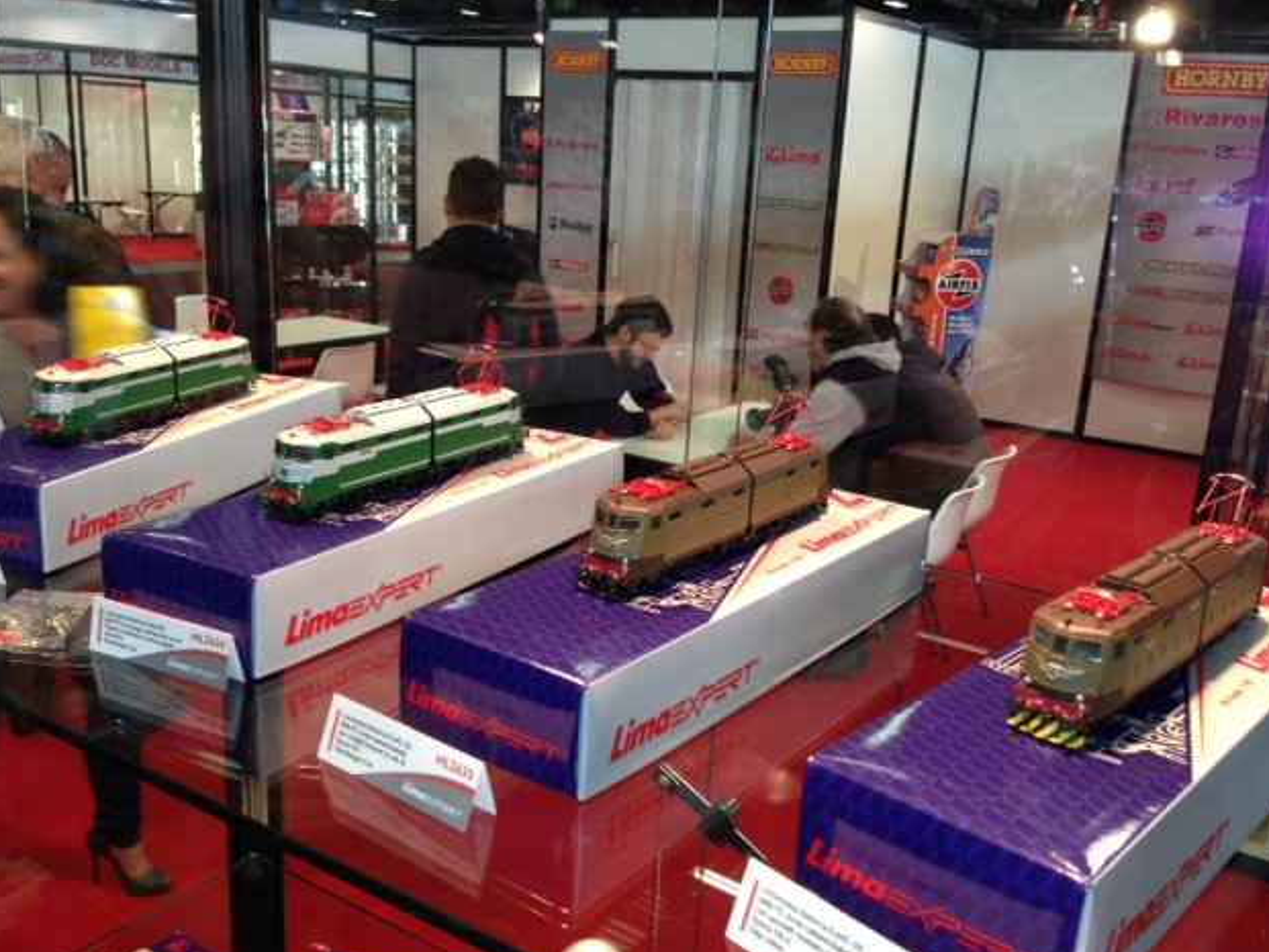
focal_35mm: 34
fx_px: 1247
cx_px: 644
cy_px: 488
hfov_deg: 53.9
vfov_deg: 41.8
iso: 64
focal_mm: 4.13
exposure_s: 1/20
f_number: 2.4
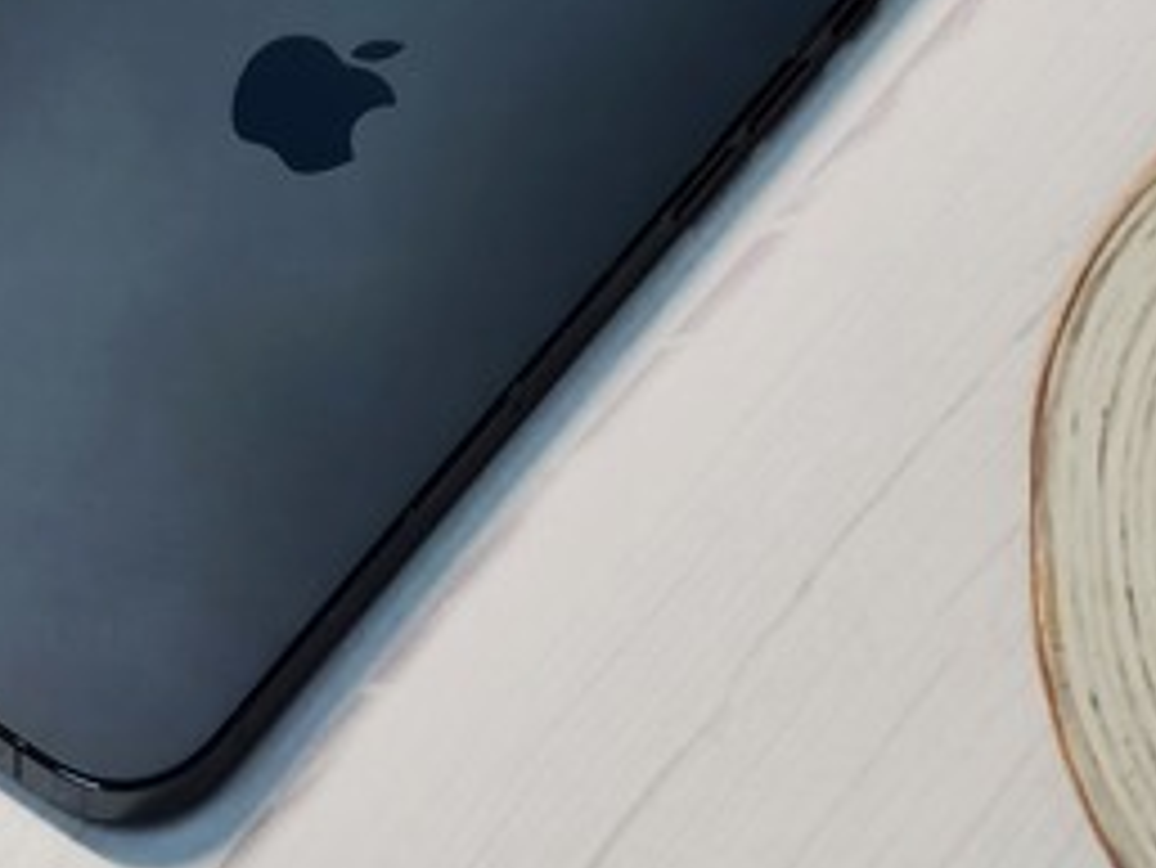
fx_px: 7584
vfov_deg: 6.5
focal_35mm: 227
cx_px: 76
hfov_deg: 8.7
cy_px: -40
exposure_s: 1/50
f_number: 2.4
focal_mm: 7.48
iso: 125
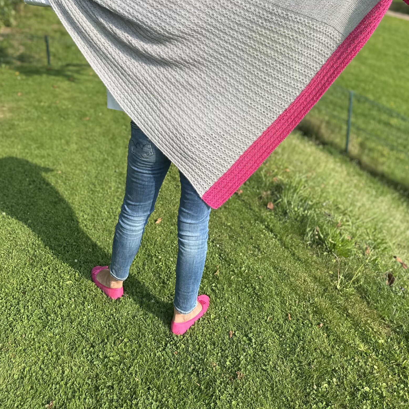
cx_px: 202
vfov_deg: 45.2
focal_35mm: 35
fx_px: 468
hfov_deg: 47.2
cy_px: 89
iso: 80
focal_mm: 6.86
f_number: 1.78
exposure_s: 1/2299
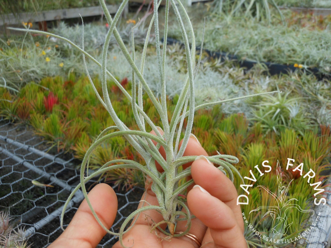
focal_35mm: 33
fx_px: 316
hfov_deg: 55.4
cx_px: 166
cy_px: 124
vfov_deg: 42.9
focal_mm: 5.9
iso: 80
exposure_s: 1/250
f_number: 4
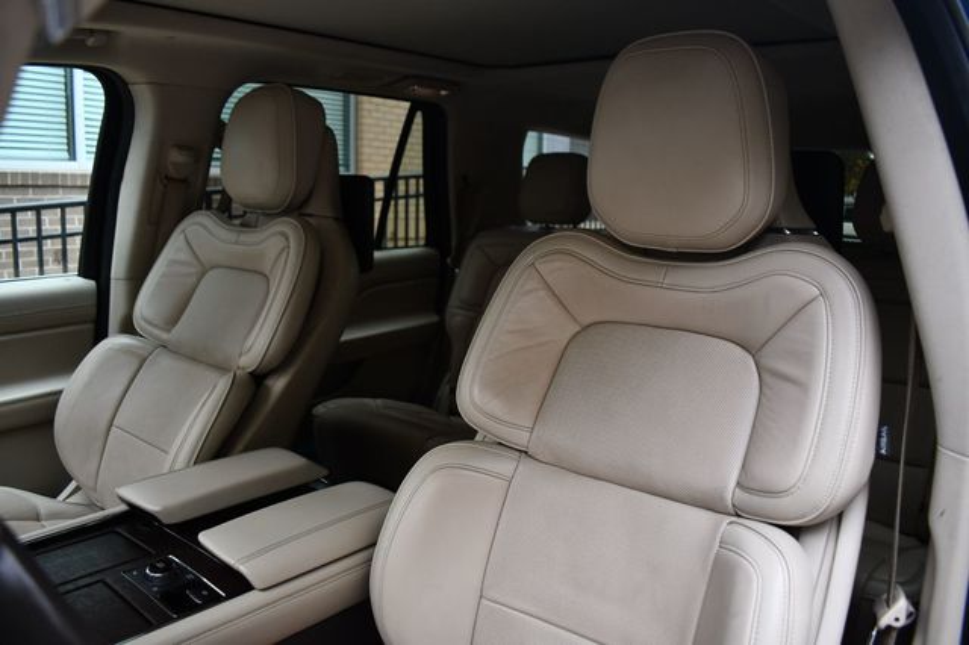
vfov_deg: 43.6
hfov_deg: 62.0
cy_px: 322
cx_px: 484
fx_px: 807
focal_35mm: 30
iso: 560
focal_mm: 20
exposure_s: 1/250
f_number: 3.5
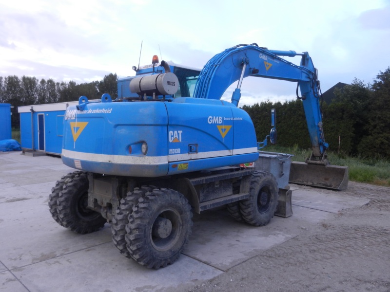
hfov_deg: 61.7
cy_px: 146
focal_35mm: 29
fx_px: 327
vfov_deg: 48.2
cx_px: 195
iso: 160
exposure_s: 1/100
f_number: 3.6
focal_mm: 5.1
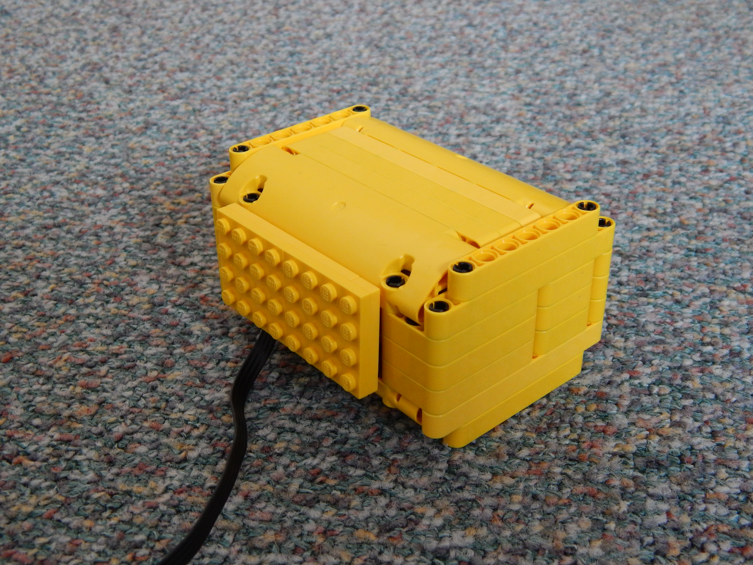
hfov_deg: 38.9
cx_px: 376
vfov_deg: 29.7
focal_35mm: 49
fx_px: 1066
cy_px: 282
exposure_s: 1/30
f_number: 3.7
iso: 400
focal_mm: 8.6
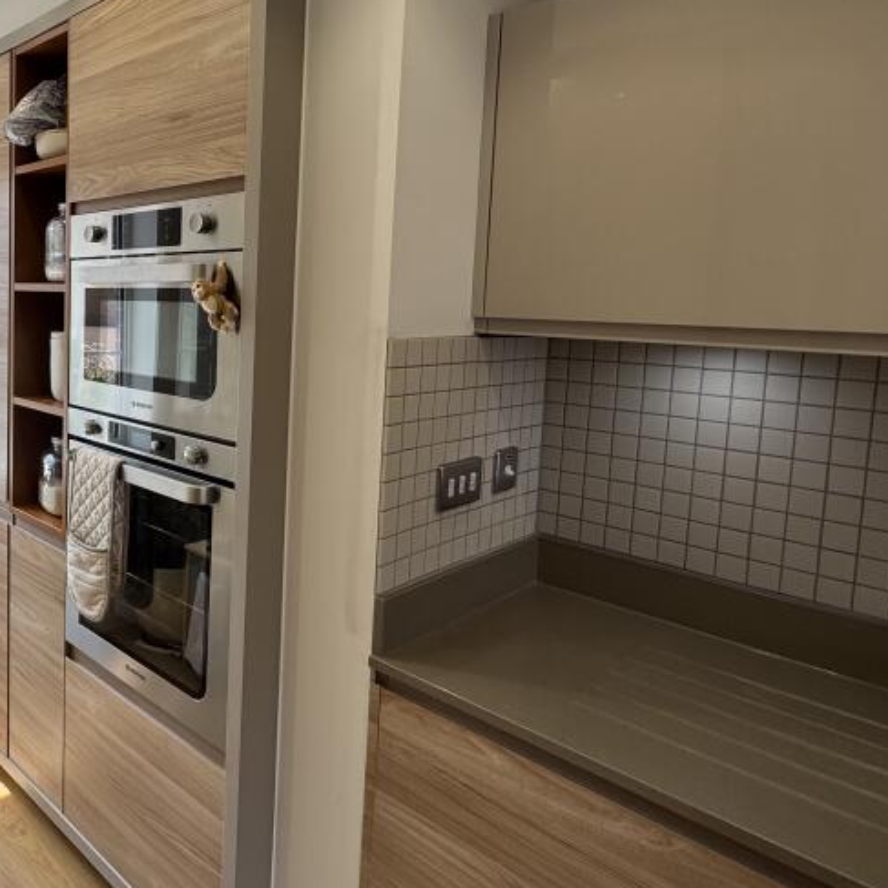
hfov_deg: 56.7
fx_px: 755
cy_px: 368
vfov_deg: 60.6
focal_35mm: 26
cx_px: 182
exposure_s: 1/153
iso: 40
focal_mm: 2.22
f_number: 2.2
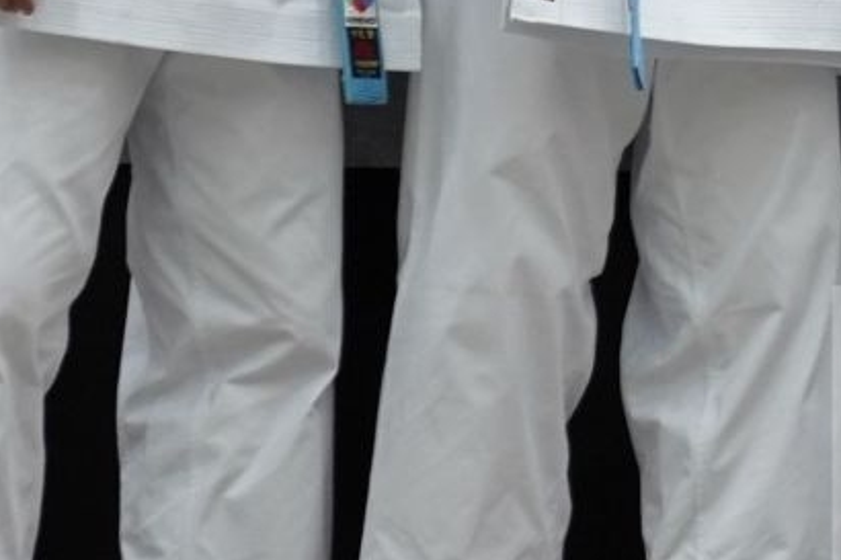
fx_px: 10765
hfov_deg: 4.5
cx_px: 1024
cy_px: -256
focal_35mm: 461
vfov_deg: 3.0
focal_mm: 70
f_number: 2.8
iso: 640
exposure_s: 1/125
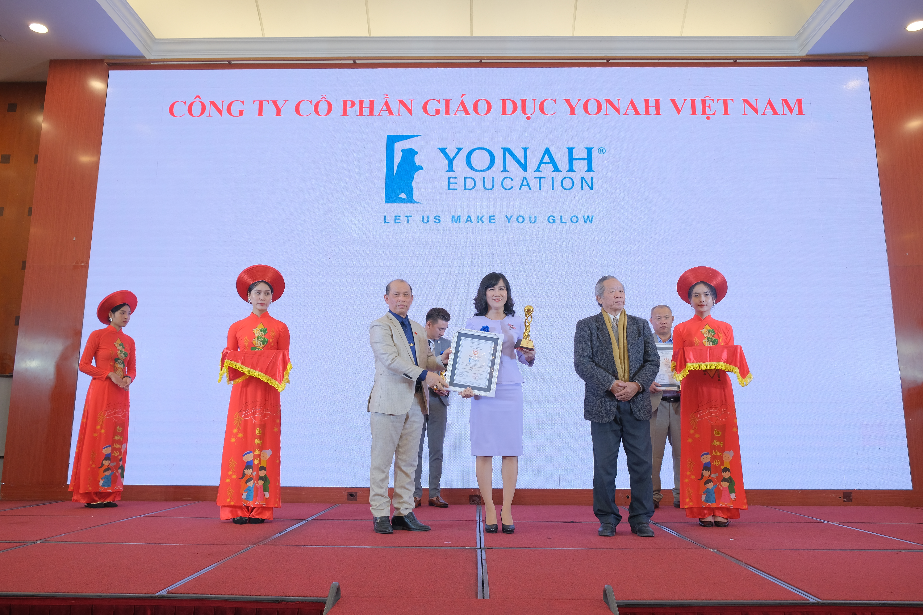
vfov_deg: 47.9
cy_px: 308
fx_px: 692
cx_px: 462
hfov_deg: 67.4
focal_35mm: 27
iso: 800
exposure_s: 1/100
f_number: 4.5
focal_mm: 18
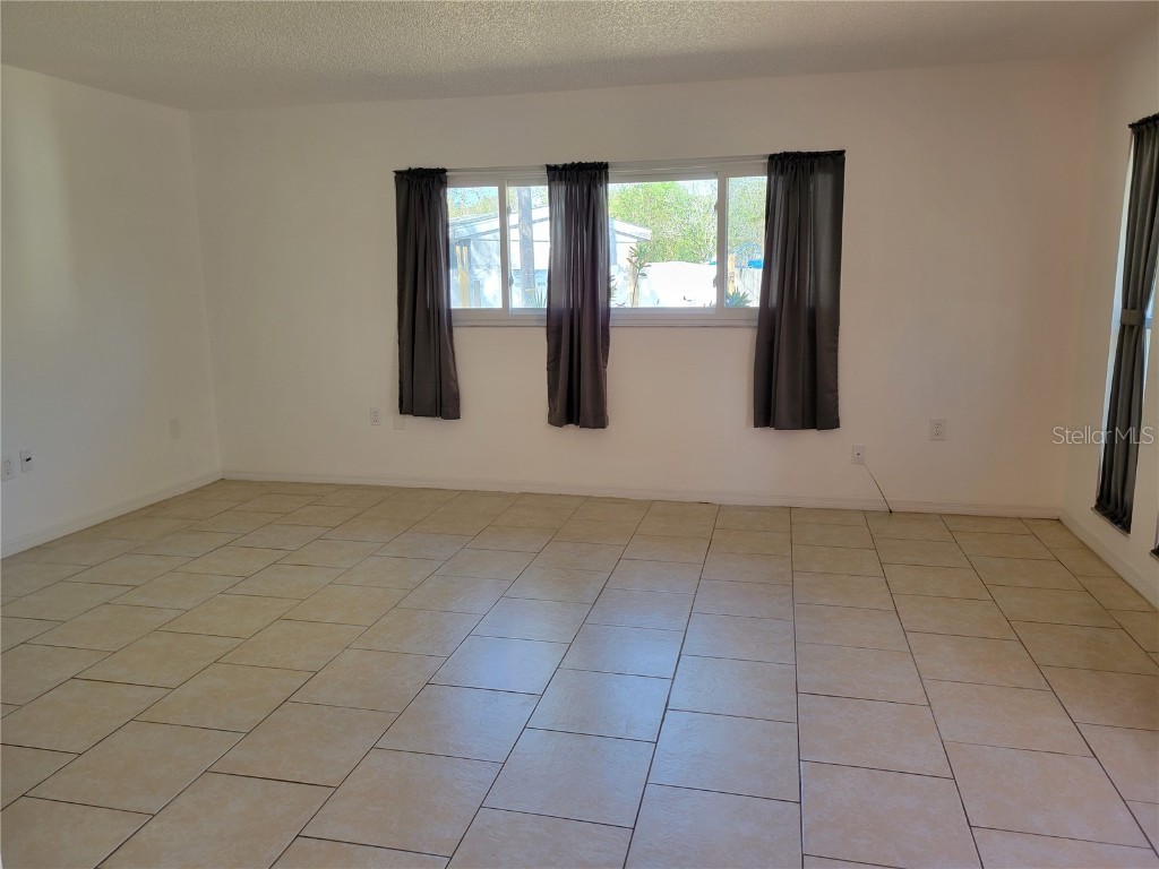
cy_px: 434
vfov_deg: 53.1
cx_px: 580
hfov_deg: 67.3
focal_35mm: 26
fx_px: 871
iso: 125
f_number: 1.8
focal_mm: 5.4
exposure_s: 1/120
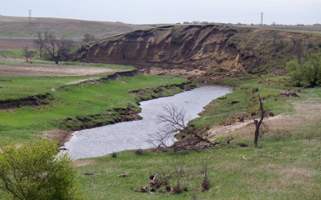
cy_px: 108
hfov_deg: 14.5
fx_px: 1260
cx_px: 160
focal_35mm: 144
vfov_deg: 9.1
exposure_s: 1/400
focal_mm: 28.83
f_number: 7.6
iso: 100
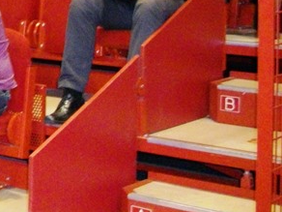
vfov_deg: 11.7
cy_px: -44
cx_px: -190
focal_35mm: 124
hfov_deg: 14.4
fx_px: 1010
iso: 400
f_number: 2.8
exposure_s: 1/50
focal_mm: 6.2
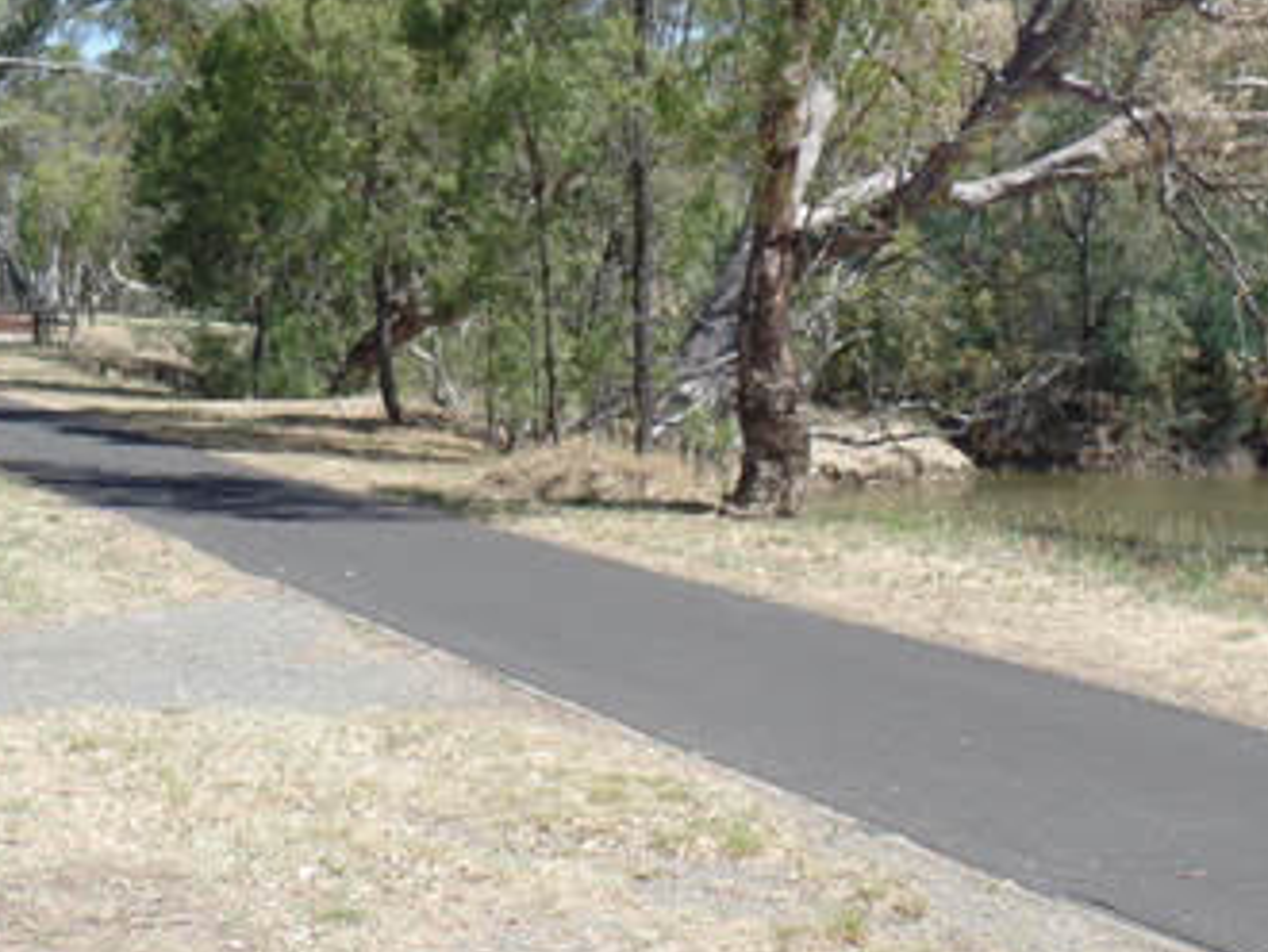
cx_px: 653
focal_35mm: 63
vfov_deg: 23.3
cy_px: 441
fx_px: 2309
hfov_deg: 30.7
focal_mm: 9.2
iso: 80
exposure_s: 1/500
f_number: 3.4
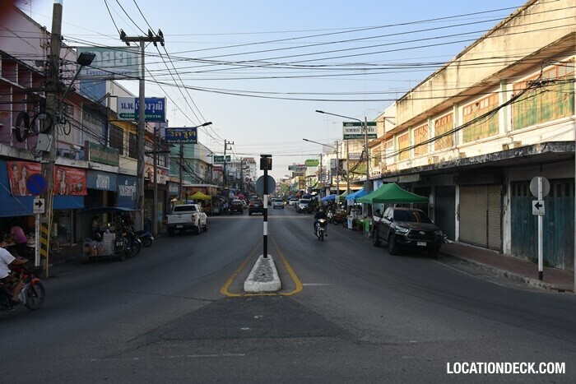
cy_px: 192
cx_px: 288
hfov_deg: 57.2
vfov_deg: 40.0
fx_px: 528
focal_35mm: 33
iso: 100
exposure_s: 1/250
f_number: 6.3
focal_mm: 22
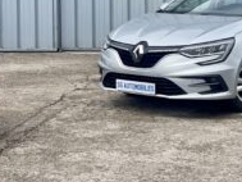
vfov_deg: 14.2
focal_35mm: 103
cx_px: 225
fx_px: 721
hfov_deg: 18.7
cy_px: 20
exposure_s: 1/1497
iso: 32
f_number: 2
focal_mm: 6
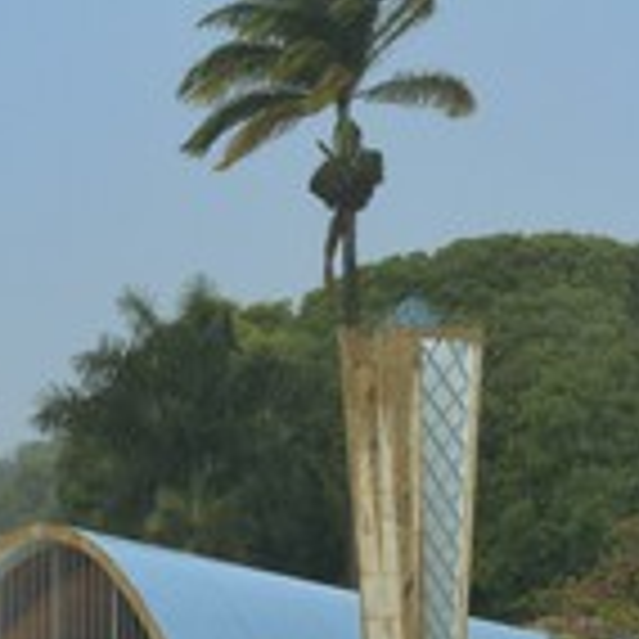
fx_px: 11821
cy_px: 482
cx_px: 477
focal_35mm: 566
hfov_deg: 3.1
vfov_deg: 3.1
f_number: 2.8
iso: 100
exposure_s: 1/50
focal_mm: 150
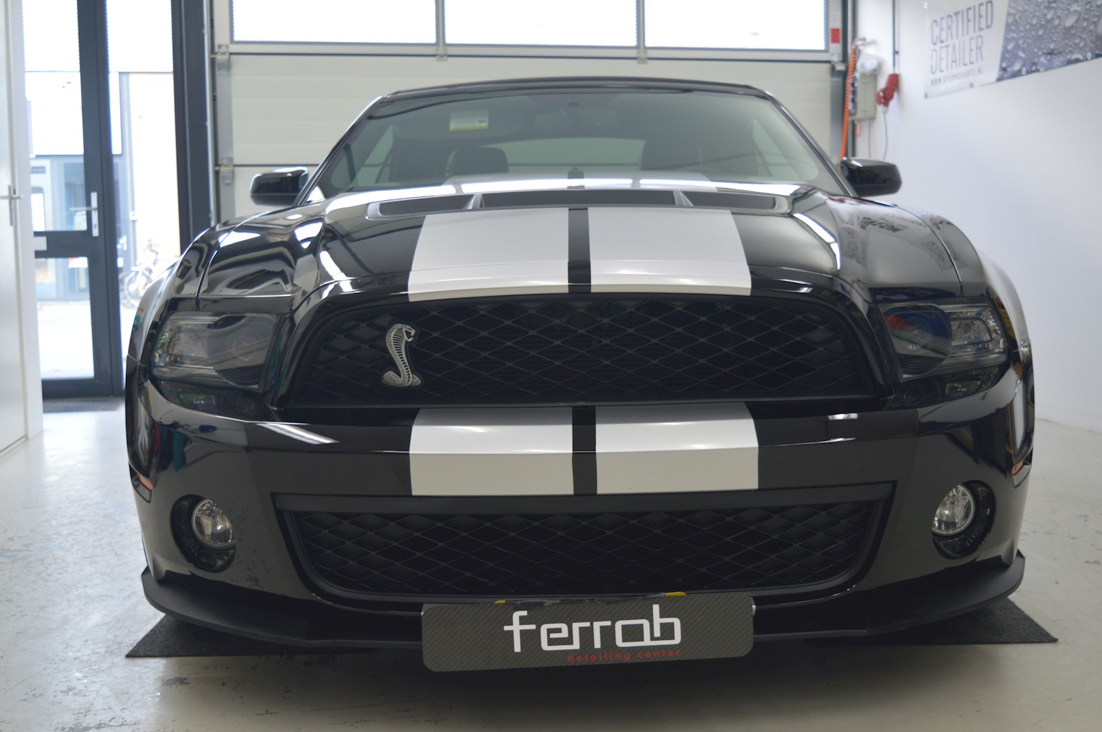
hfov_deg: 46.9
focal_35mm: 42
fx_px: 1271
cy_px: 388
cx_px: 582
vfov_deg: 32.1
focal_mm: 25
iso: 180
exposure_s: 1/30
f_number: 4
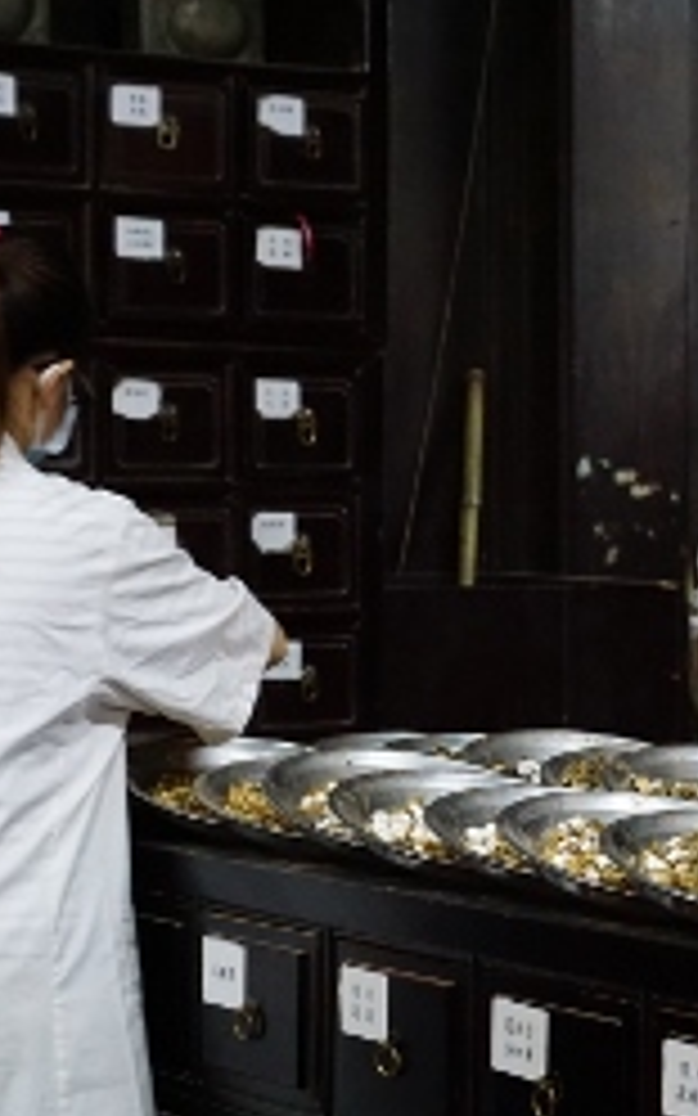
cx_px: 540
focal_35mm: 111
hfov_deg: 11.8
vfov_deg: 18.8
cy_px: 524
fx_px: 3373
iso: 3200
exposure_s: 1/50
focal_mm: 45
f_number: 4.5
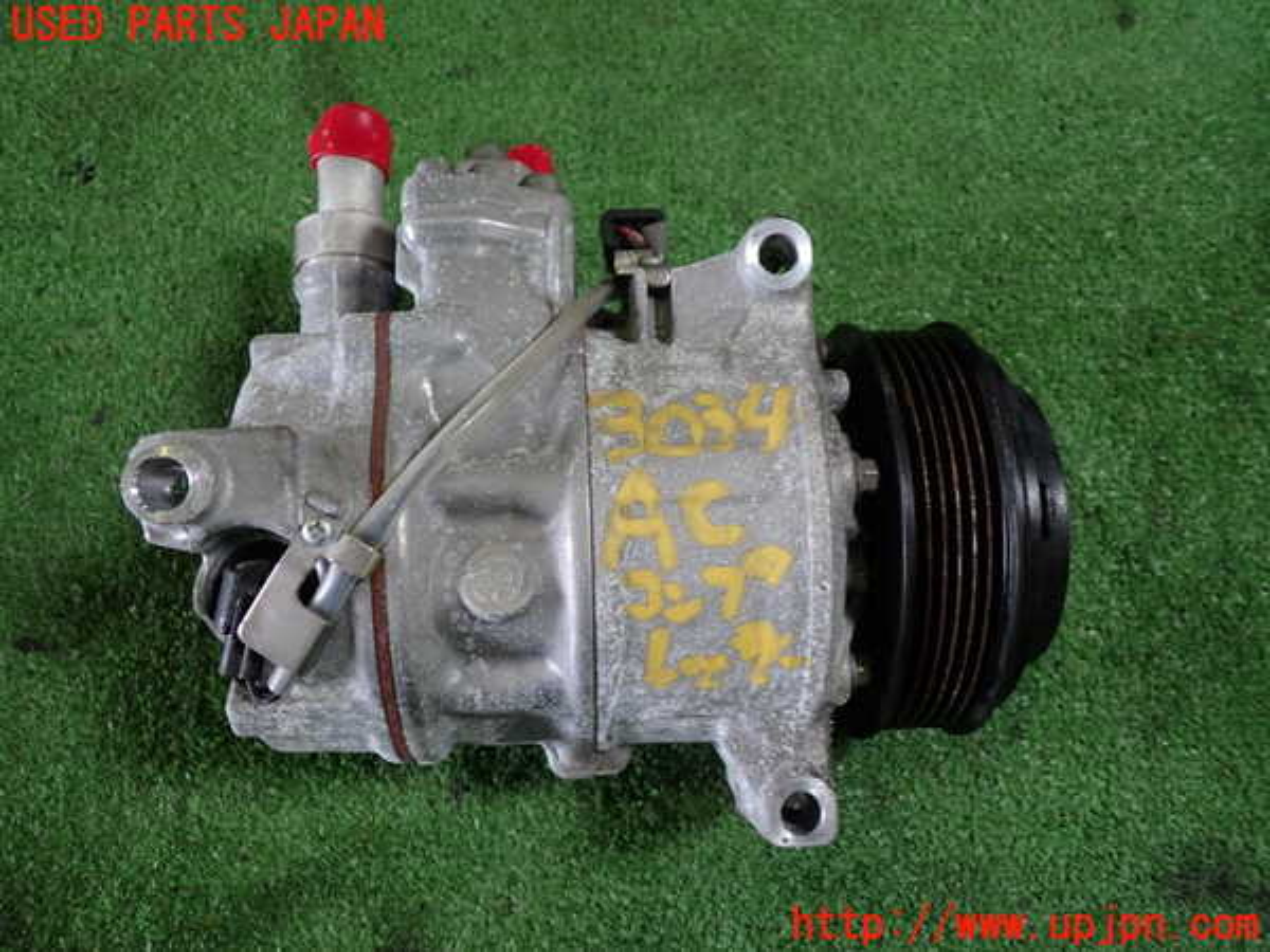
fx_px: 1101
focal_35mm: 30
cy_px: 476
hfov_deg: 60.0
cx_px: 635
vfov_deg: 46.8
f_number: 2.3
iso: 200
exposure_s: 1/50
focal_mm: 5.4
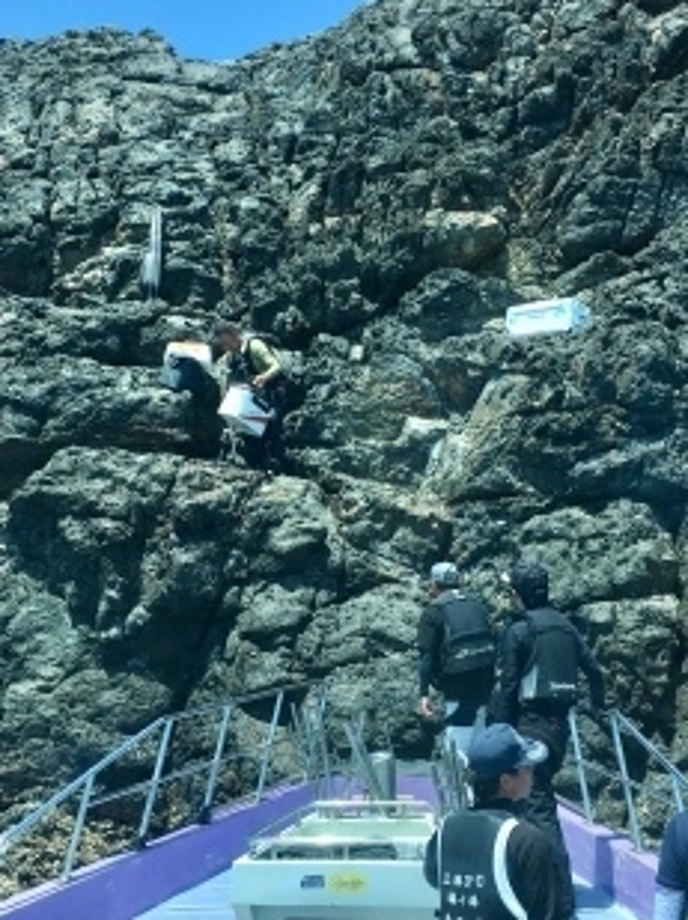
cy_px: 488
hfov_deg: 30.8
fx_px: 1248
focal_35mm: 47
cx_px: 326
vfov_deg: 40.5
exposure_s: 1/718
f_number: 2.2
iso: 25
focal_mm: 4.15
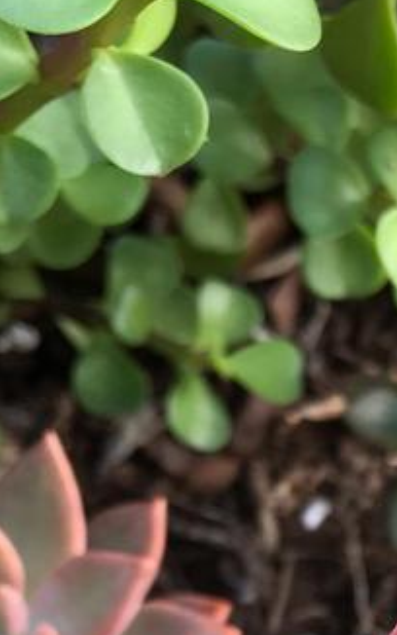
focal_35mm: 91
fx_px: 1574
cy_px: 795
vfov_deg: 21.0
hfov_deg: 13.8
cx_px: 510
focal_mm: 3.99
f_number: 1.8
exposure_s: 1/120
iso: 25
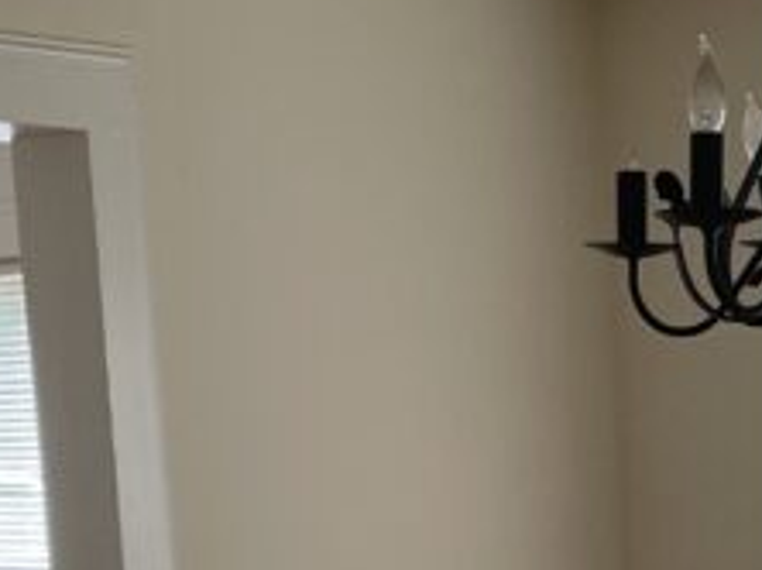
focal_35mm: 120
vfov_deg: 11.9
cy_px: 769
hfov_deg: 16.2
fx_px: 2639
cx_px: 697
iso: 125
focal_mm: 4.2
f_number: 1.6
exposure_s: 1/120
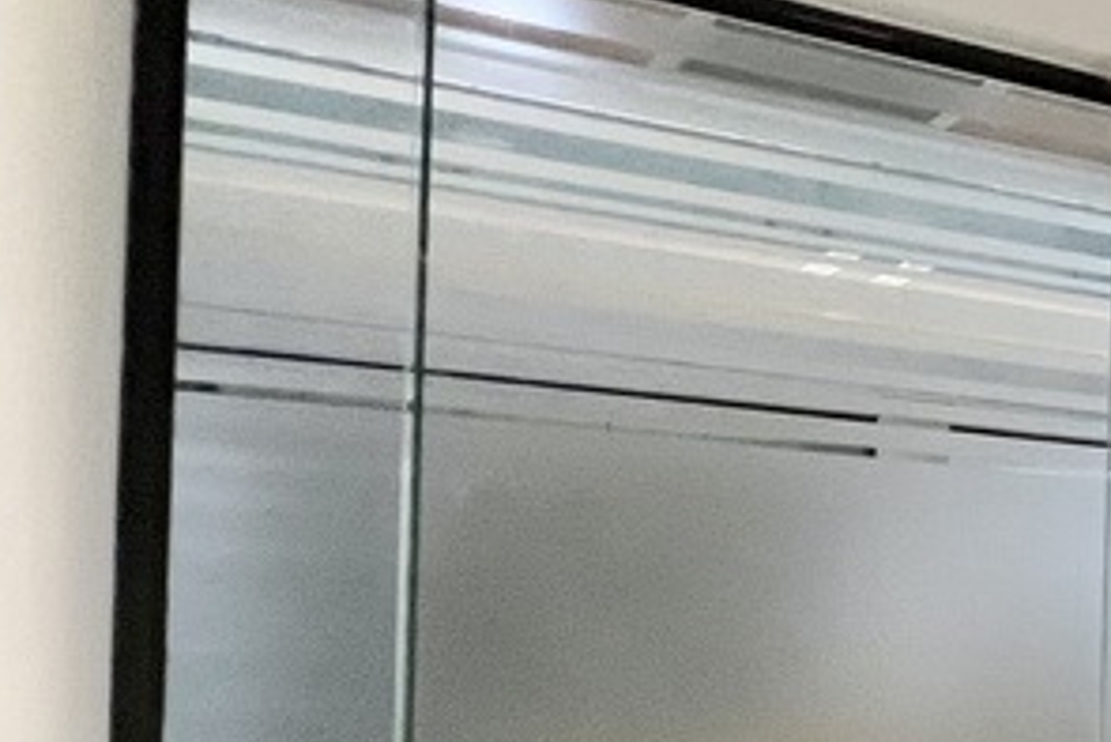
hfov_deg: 21.6
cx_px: 2037
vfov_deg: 23.9
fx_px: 1698
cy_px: 693
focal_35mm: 55
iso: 160
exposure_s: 1/100
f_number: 1.8
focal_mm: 1.57
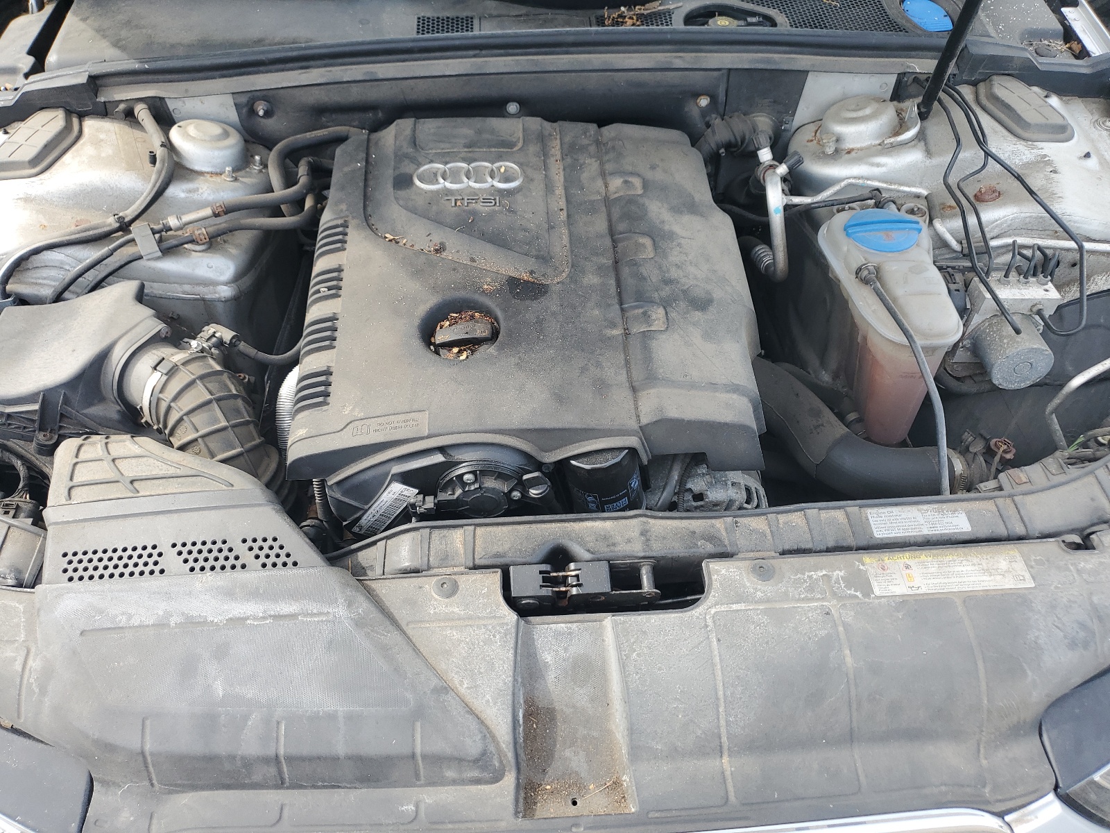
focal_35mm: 26
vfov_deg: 53.1
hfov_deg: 67.3
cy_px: 416
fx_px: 834
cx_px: 555
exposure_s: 1/417
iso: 50
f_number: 1.5
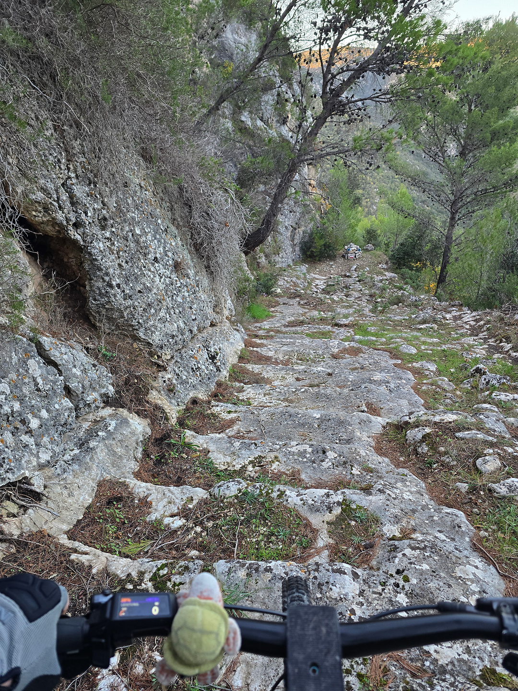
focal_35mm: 23
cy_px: 346
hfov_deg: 58.9
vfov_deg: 73.9
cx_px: 259
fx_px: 459
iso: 125
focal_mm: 6.3
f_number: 1.7
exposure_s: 1/180
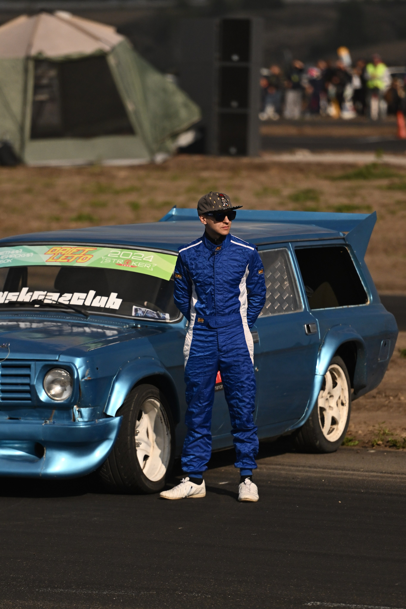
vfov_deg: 6.9
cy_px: 304
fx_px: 5076
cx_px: 203
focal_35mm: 300
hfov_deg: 4.6
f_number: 2.8
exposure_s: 1/32000
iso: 720
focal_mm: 200
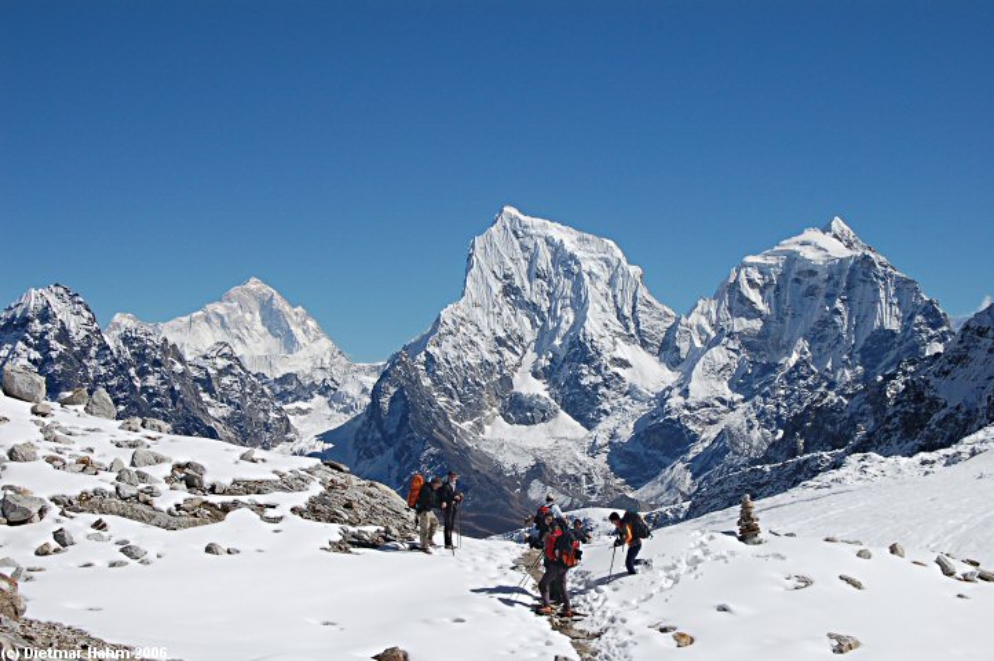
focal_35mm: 69
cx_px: 497
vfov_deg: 19.7
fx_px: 1903
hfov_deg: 29.3
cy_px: 330
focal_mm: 46
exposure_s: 1/500
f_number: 11
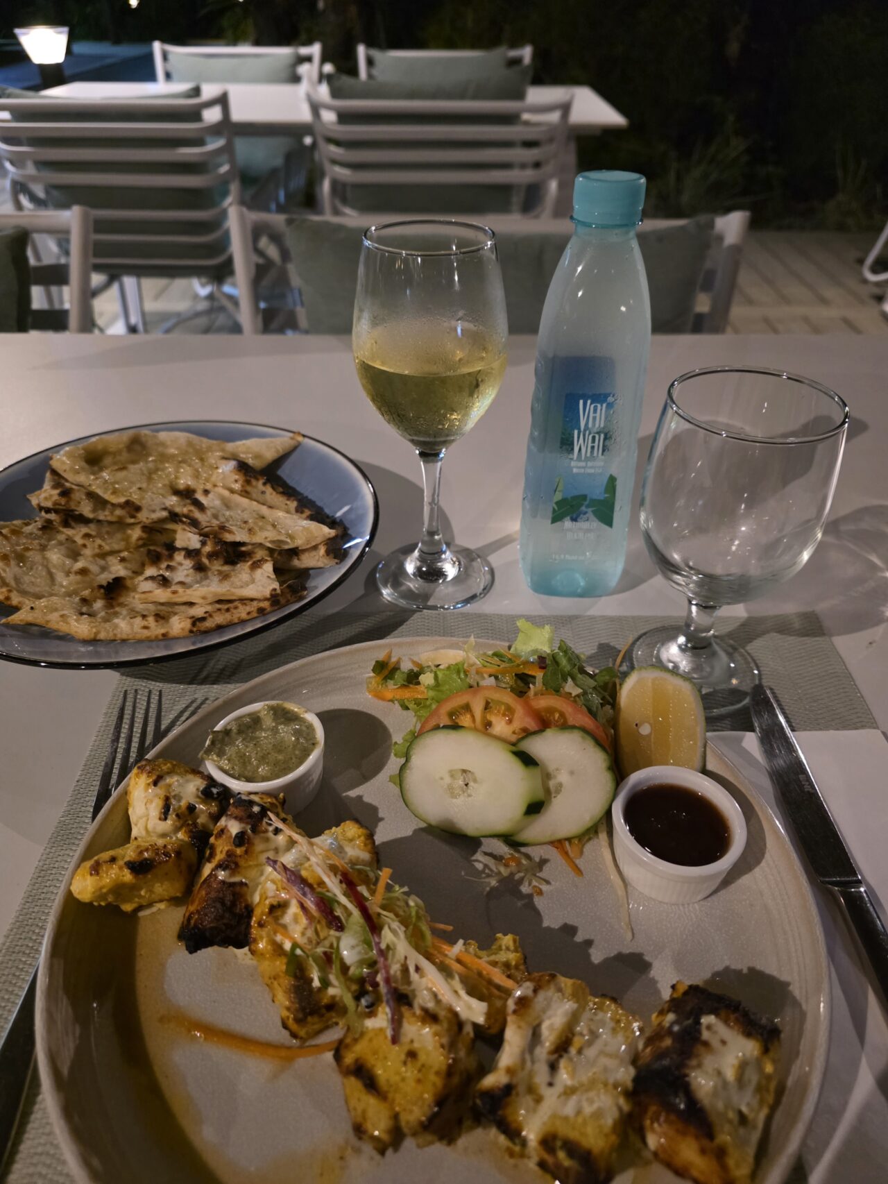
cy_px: 592
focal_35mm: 23
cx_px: 444
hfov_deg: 58.9
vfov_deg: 73.9
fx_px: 786
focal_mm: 6.3
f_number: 1.7
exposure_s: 1/50.3
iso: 1250
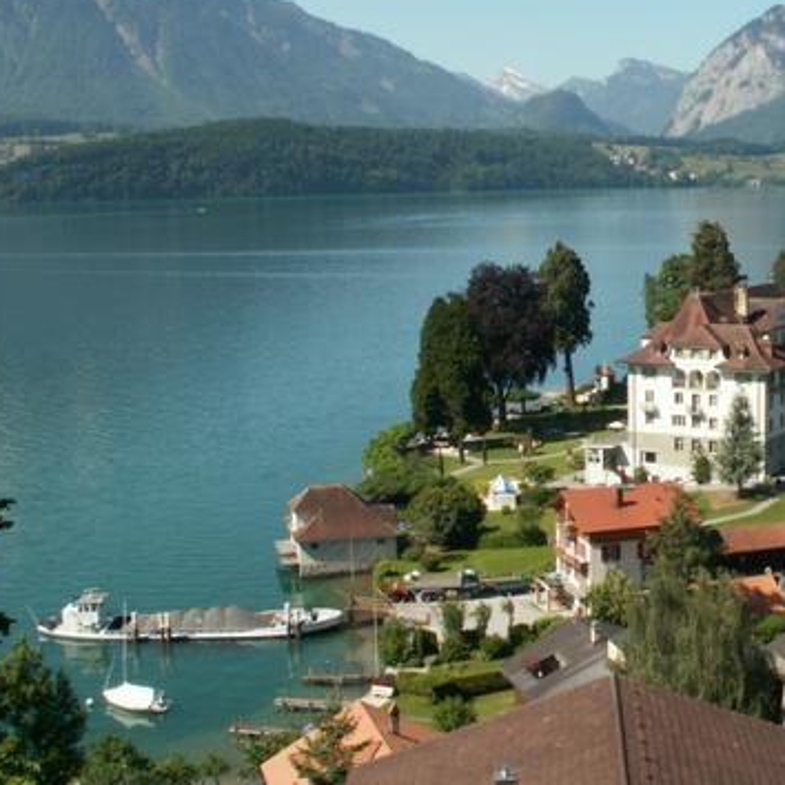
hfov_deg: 29.5
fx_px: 1437
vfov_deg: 30.5
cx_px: 681
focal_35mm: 56
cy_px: 359
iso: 50
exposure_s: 1/125
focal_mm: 5.86
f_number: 8
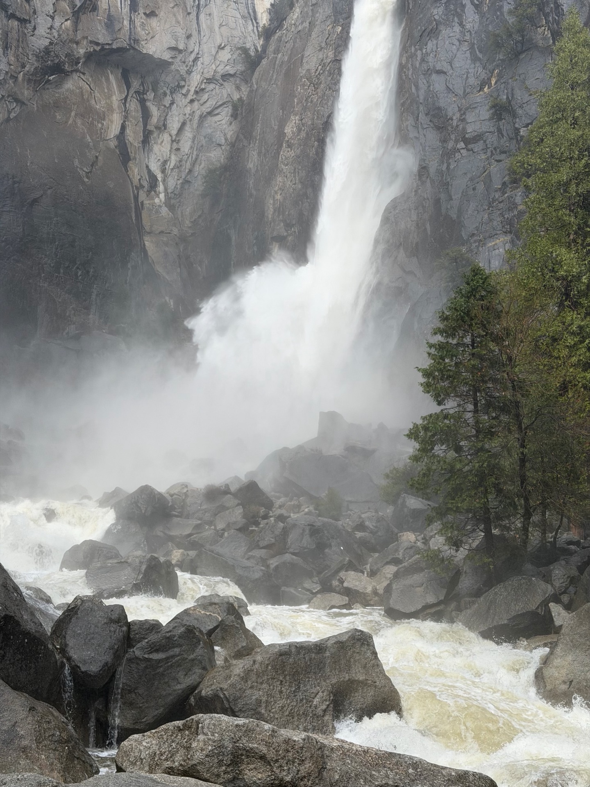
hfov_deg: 30.3
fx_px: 1091
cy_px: 394
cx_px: 295
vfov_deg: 39.7
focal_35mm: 48
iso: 64
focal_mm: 6.76
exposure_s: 1/1715
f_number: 1.78
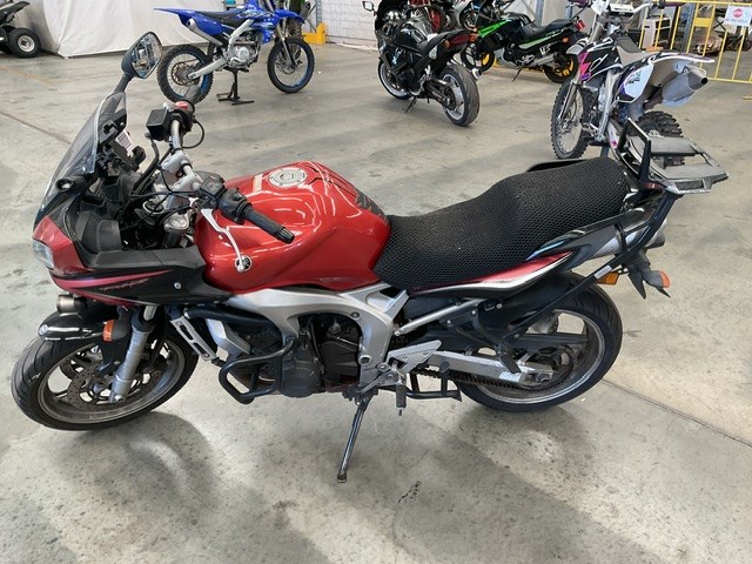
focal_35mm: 29
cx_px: 376
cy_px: 282
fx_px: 630
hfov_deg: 61.7
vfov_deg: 48.2
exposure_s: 1/60
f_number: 1.8
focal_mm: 3
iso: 50
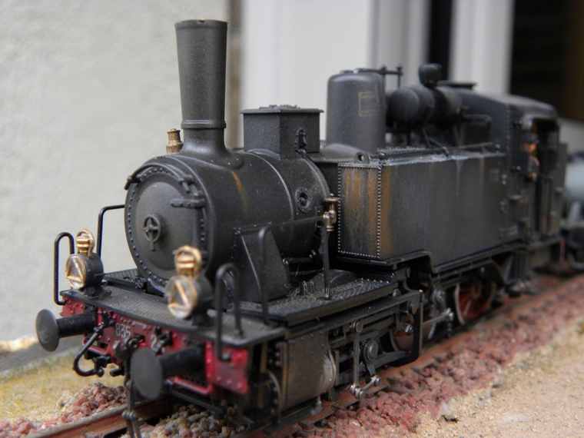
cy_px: 219
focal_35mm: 41
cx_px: 292
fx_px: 692
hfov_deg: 45.8
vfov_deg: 35.1
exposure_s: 1/65.1
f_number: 3.2
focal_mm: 7.3
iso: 117
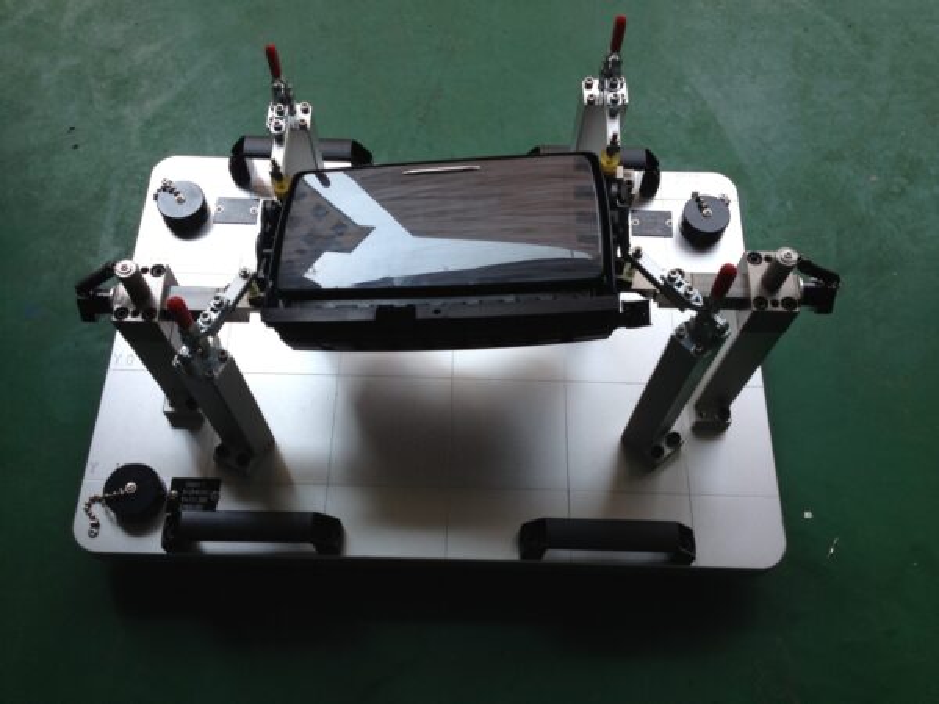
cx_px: 470
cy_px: 352
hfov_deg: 52.6
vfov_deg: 40.7
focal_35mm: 35
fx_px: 949
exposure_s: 1/363
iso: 50
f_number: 2.4
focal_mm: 4.28
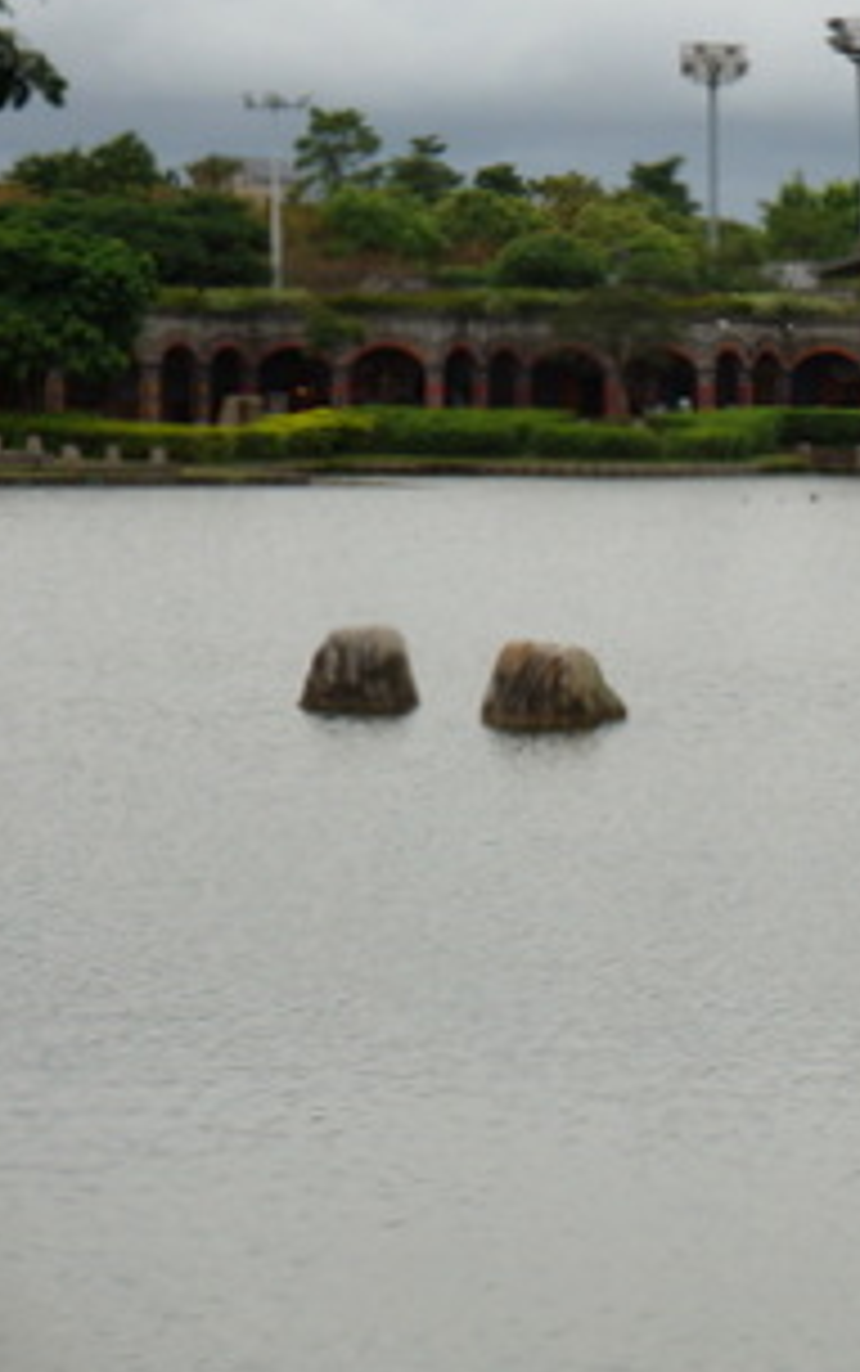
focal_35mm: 157
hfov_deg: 8.1
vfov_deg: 13.3
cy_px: 434
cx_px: 1423
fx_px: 5882
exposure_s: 1/80
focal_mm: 49
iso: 200
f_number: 9
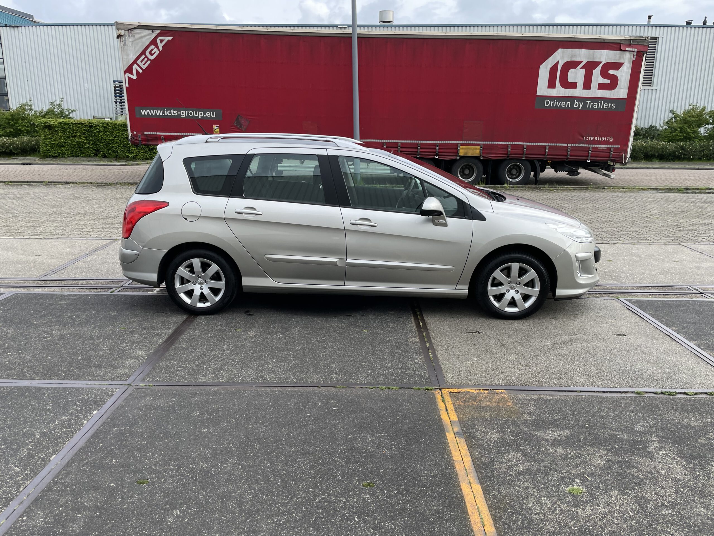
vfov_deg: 53.1
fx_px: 536
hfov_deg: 67.3
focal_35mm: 26
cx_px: 357
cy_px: 268
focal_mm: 4.2
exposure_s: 1/1103
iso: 32
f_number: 1.6
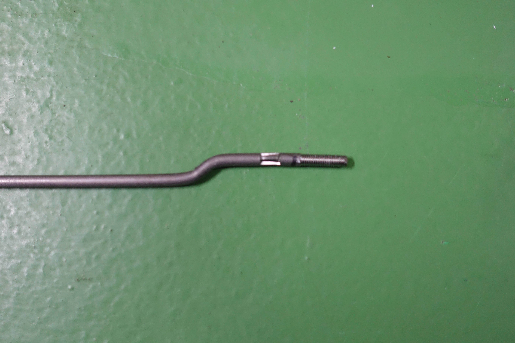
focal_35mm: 49
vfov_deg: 27.5
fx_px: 701
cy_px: 172
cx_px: 258
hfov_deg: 40.3
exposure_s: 1/40
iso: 800
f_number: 2.8
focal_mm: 18.1
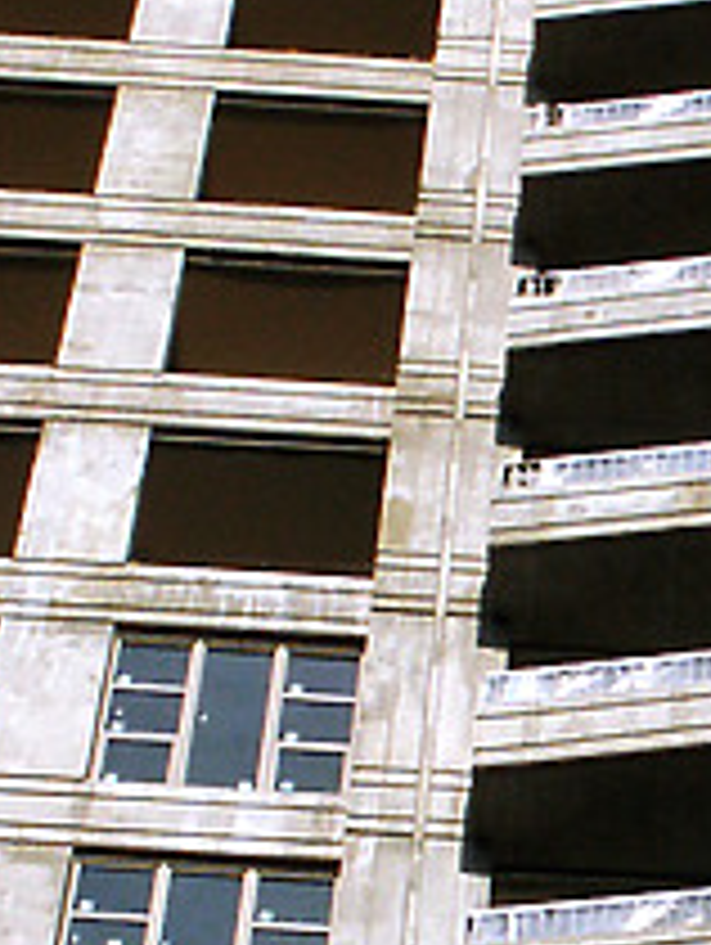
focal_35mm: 150
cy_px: 630
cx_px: 880
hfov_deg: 9.8
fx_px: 4100
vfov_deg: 13.1
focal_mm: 7.18
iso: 64
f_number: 6.7
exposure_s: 1/500
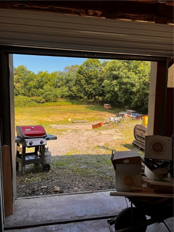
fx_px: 174
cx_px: 87
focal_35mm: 26
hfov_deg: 53.1
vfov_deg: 67.3
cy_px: 116
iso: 50
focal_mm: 5.7
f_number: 1.5
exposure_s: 1/1361
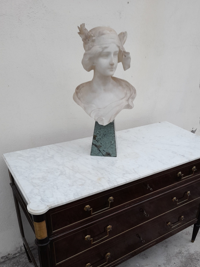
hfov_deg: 45.3
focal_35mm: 31
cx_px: 116
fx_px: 239
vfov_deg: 57.8
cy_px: 164
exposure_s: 1/50
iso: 125
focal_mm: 4.6
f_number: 2
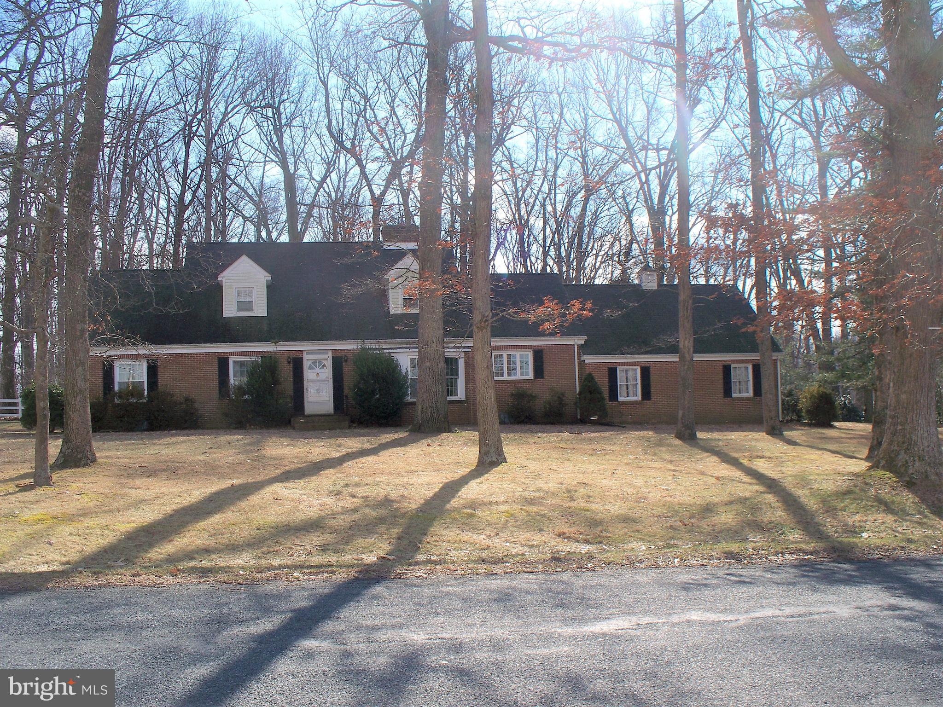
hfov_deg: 51.4
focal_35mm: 36
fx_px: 981
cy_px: 354
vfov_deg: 39.7
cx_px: 472
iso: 64
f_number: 5
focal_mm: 7.54
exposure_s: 1/320
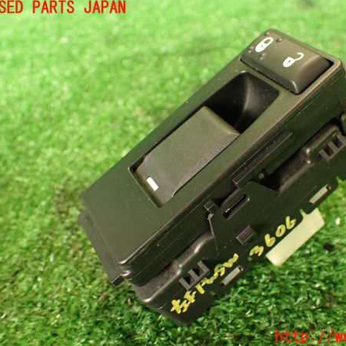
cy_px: 173
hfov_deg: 43.5
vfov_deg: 43.9
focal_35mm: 38
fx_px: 430
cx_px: 218
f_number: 2.4
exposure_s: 1/30
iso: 400
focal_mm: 5.79
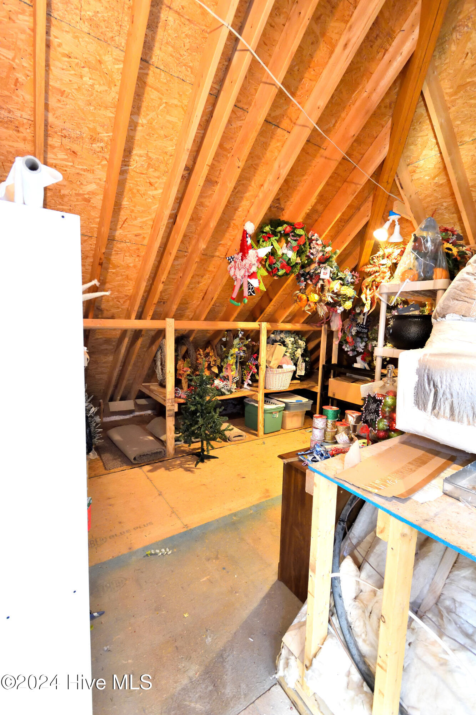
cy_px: 358
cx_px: 238
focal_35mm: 15
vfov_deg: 100.4
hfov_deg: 77.3
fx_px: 298
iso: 3200
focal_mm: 10
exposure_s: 1/60
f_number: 4.5
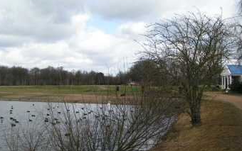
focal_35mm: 45
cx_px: 131
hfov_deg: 44.3
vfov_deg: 28.6
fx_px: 297
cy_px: 90
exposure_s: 1/200
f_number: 5.6
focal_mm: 5.8
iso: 50
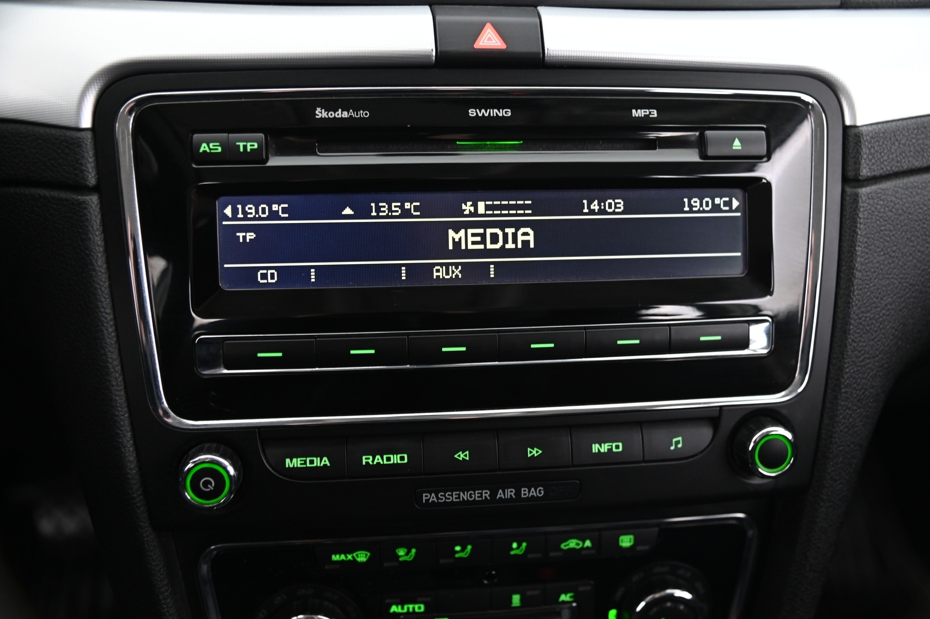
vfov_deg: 33.3
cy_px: 310
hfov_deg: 48.5
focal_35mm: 40
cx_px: 465
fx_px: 1032
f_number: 4
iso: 2000
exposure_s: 1/13
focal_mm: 40
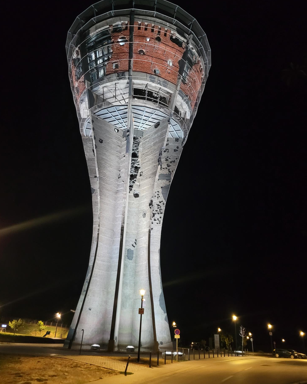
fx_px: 318
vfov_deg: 62.1
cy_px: 176
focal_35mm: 28
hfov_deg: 51.5
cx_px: 153
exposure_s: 1/25
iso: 800
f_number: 1.8
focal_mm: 5.4
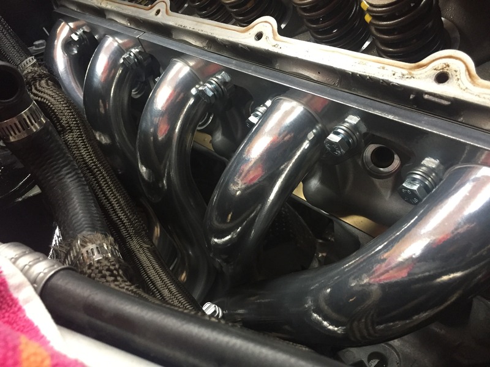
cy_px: 184
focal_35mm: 29
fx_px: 411
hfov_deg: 61.7
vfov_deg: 48.2
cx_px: 245
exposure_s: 1/30
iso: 200
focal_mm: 4.15
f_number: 2.2
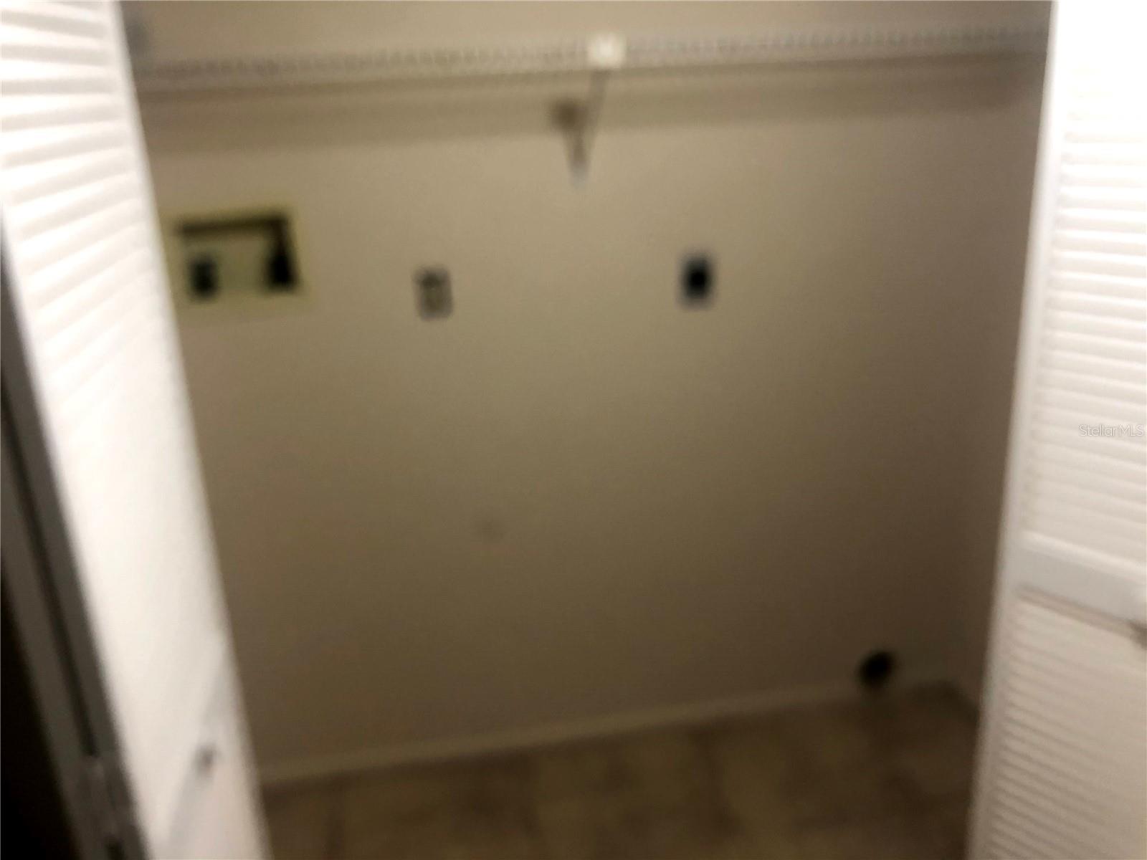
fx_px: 928
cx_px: 574
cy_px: 430
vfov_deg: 49.7
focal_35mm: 28
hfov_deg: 63.4
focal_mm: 3.99
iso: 64
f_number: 1.8
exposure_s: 1/15
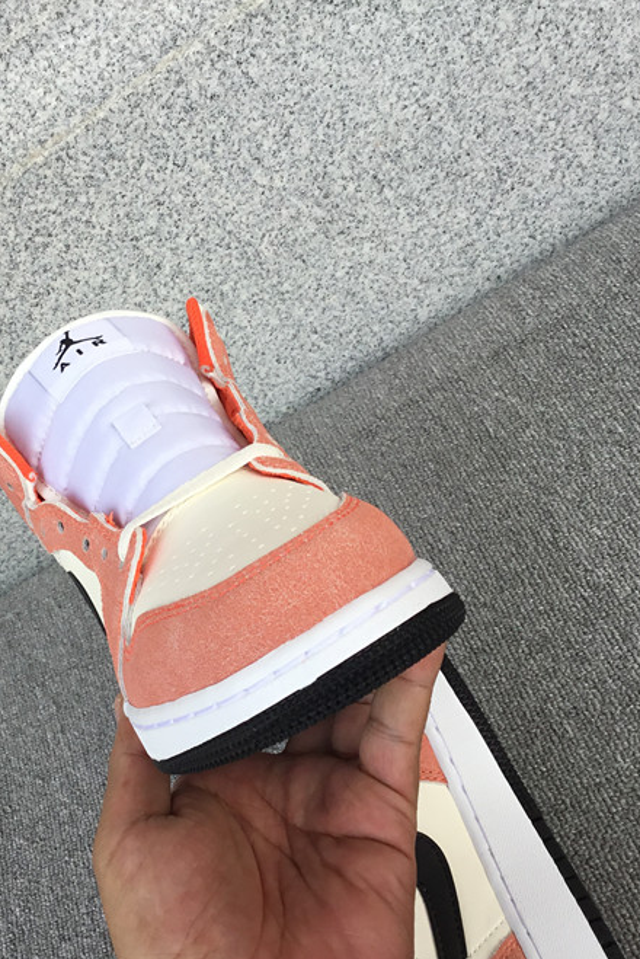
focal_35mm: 44
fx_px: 1172
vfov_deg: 44.5
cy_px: 487
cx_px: 141
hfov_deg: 29.9
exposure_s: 1/370
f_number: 2.4
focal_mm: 3.3
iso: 25
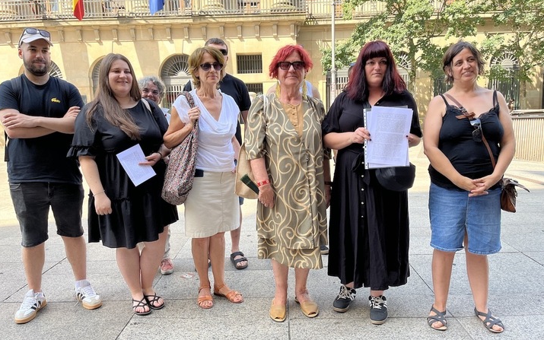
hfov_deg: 66.5
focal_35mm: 28
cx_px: 269
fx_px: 415
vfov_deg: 44.5
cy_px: 178
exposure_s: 1/323
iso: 50
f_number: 1.6
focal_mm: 5.1
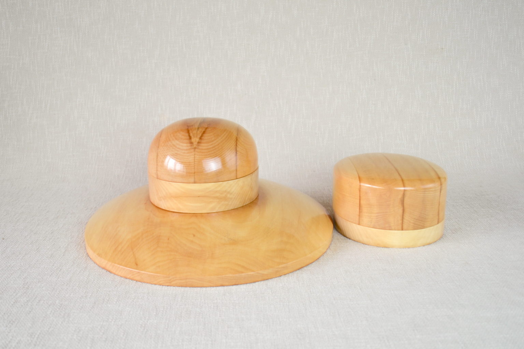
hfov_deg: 57.2
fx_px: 480
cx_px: 262
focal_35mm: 33
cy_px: 174
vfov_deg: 40.0
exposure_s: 1/50
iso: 100
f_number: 3.8
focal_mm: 22
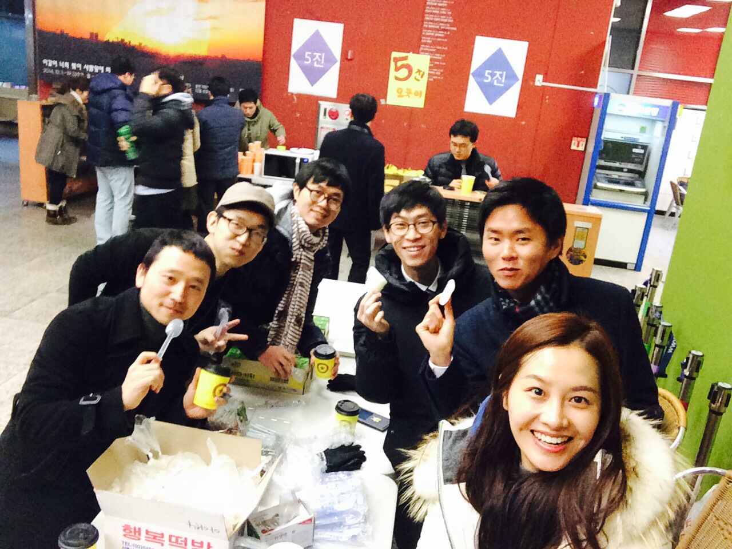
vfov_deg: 42.9
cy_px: 274
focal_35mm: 33
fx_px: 698
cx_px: 366
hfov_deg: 55.4
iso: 500
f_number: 2.4
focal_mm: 2.15
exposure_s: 1/30
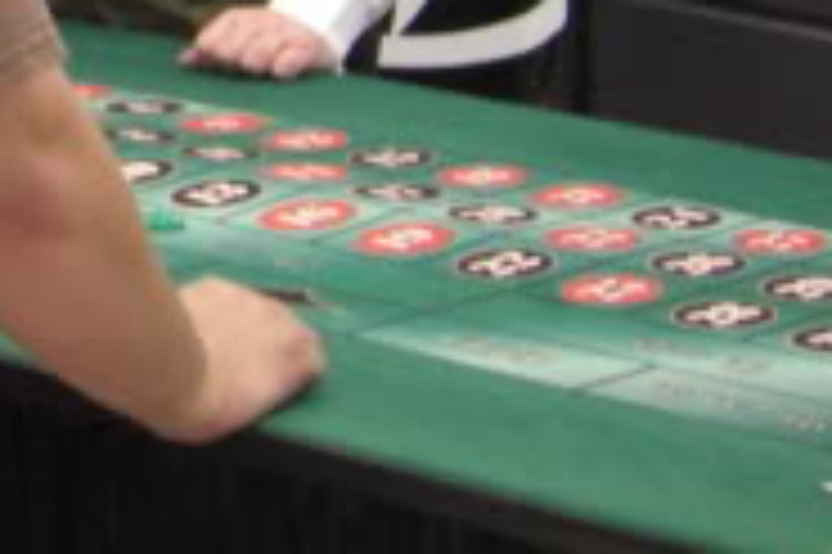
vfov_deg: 9.5
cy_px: -419
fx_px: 3163
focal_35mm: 137
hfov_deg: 13.6
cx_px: -589
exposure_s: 1/60
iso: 400
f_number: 2.8
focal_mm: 7.9
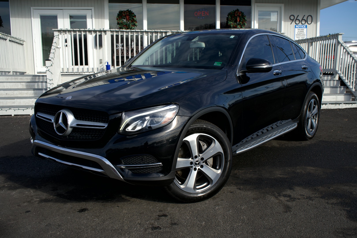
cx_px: 178
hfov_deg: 54.4
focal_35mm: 35
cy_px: 119
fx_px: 347
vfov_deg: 37.9
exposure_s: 1/400
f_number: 8
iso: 100
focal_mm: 35
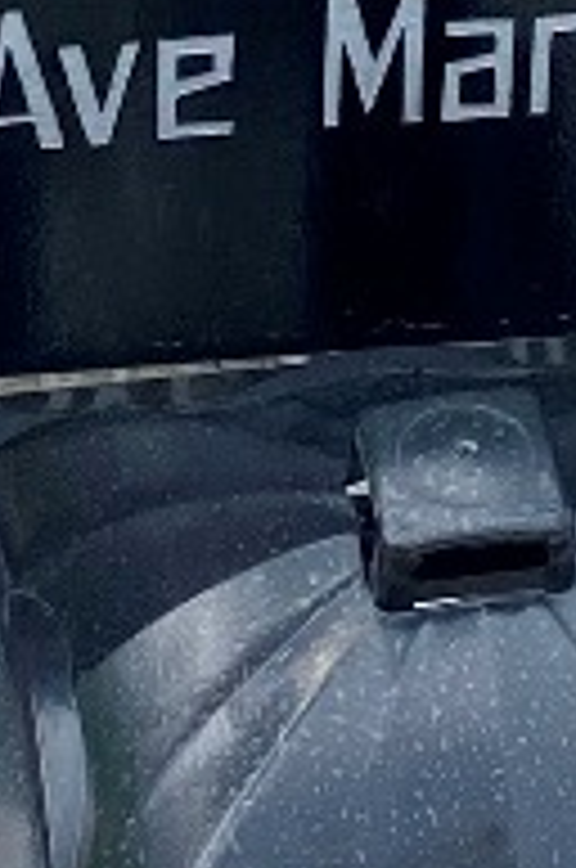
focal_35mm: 198
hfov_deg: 6.9
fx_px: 4769
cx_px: 482
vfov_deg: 9.8
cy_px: -794
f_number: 1.8
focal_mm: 4.25
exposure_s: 1/1072
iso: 32
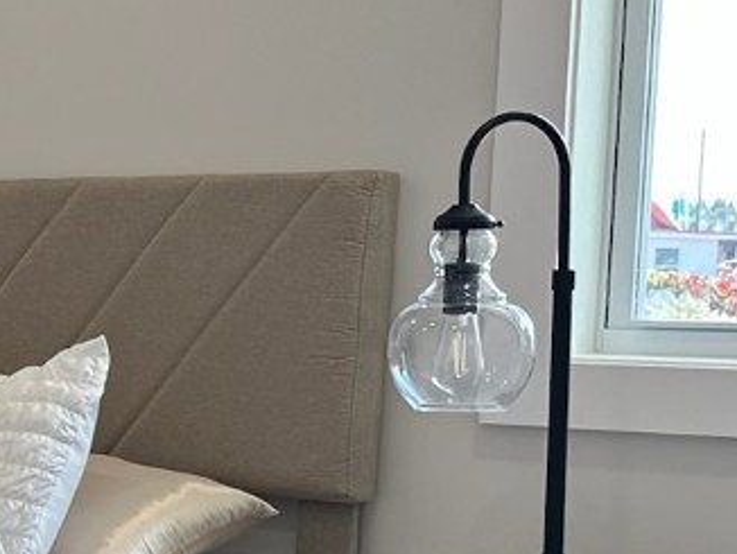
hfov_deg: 15.3
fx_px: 2258
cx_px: -690
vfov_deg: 13.9
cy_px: 455
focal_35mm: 106
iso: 64
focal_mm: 6.86
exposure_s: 1/127
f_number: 1.78
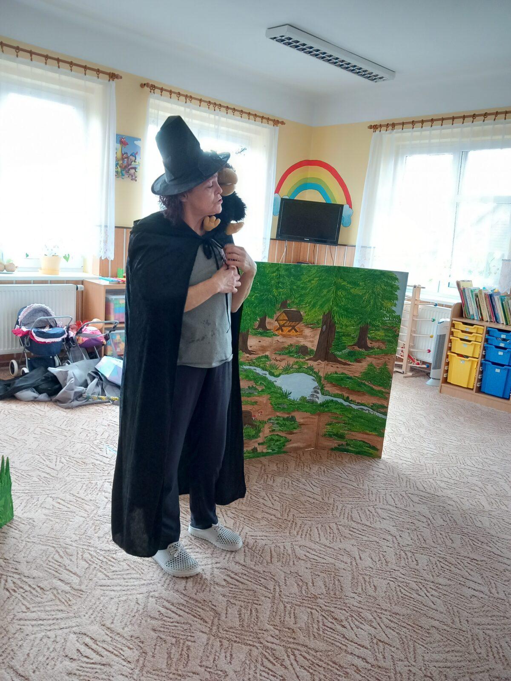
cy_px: 340
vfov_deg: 65.3
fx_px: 531
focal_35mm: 27
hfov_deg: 51.4
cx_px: 256
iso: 250
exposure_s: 1/33
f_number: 1.8
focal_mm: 4
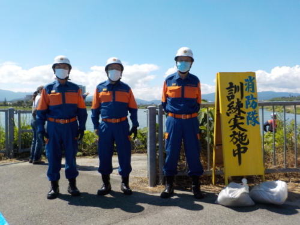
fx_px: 260
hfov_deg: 60.0
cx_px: 150
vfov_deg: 46.8
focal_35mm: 30
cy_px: 112
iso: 125
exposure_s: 1/1250
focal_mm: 4.1
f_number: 3.3
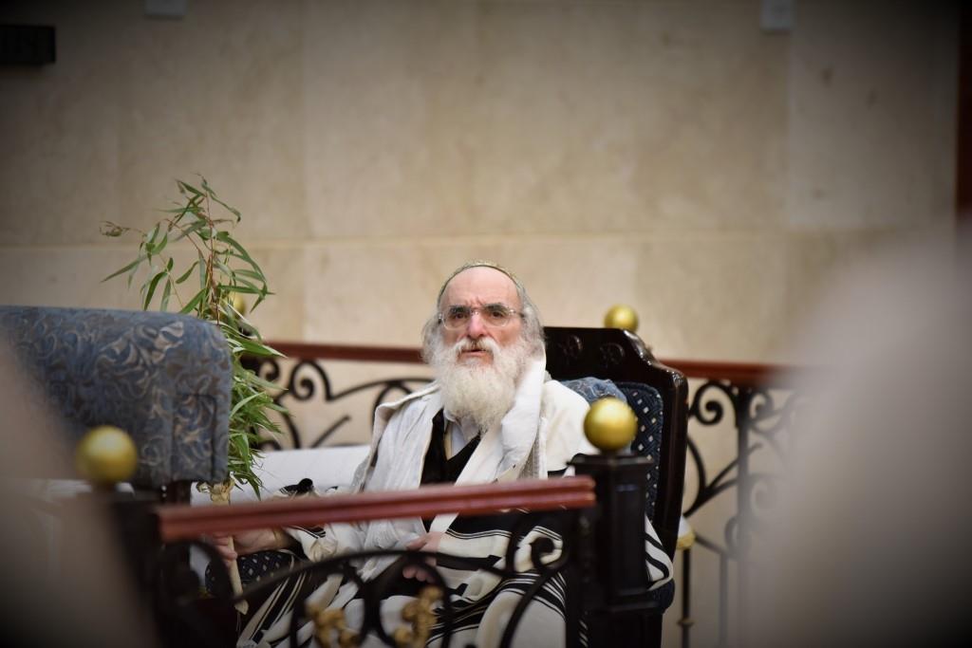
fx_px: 5400
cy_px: 324
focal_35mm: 200
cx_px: 486
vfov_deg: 6.9
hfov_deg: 10.3
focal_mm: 200
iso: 2000
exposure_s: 1/640
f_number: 2.8
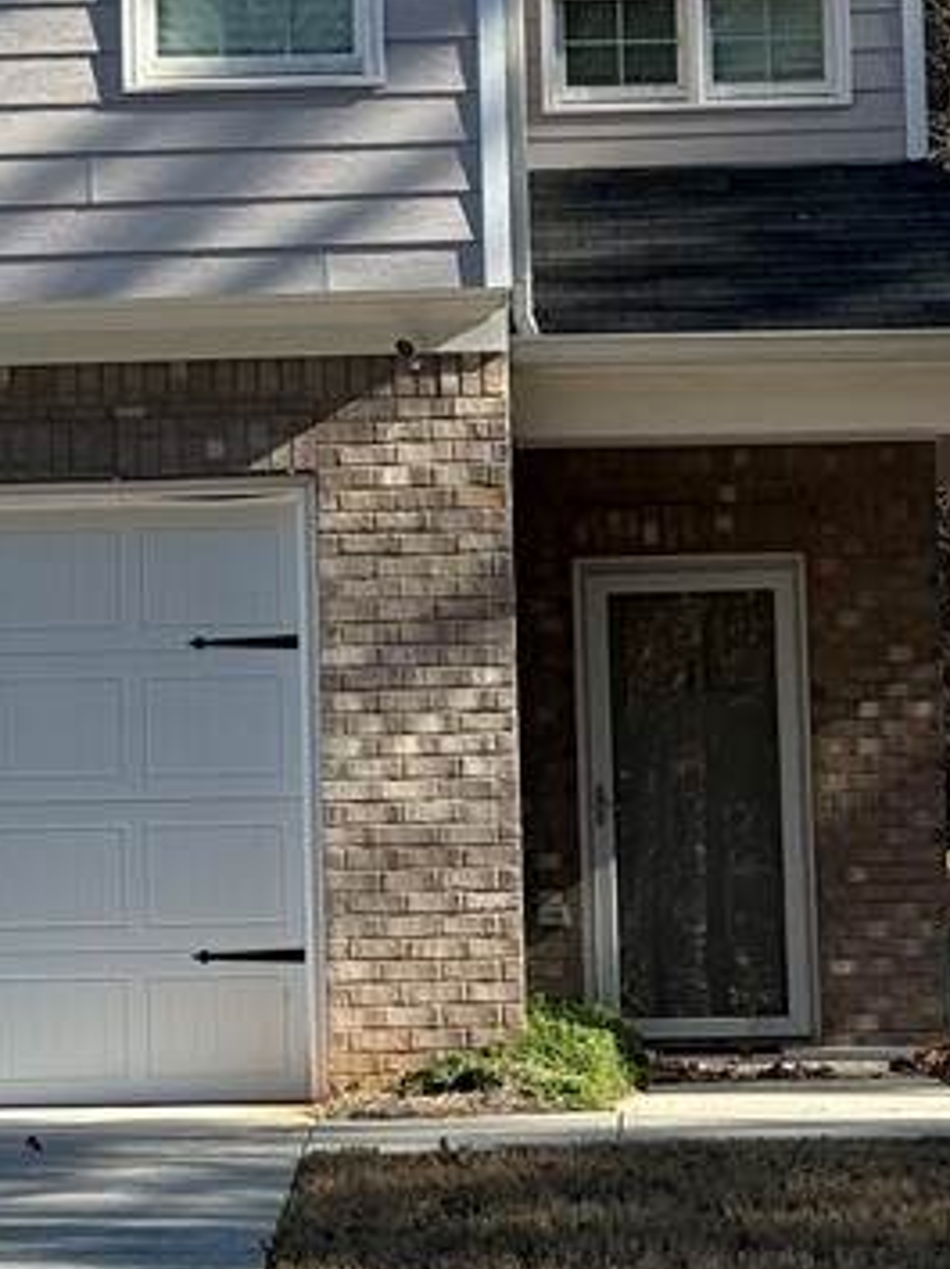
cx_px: 219
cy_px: 333
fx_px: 5092
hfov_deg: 10.6
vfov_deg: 14.2
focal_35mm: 139
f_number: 1.78
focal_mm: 6.76
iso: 64
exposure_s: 1/1883
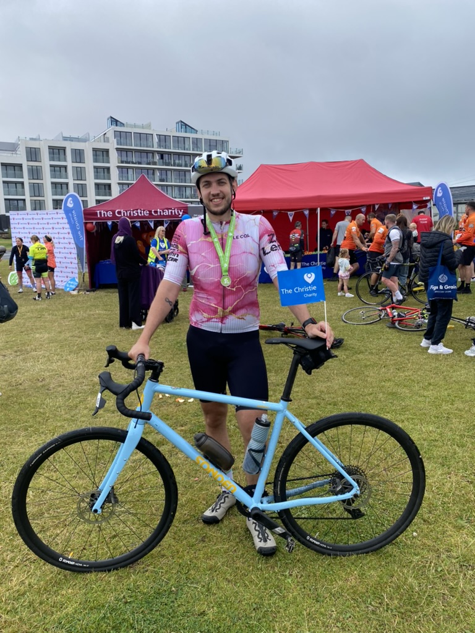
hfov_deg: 53.1
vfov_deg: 67.3
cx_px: 238
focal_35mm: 26
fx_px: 476
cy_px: 316
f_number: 1.8
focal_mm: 4.25
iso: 32
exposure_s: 1/711
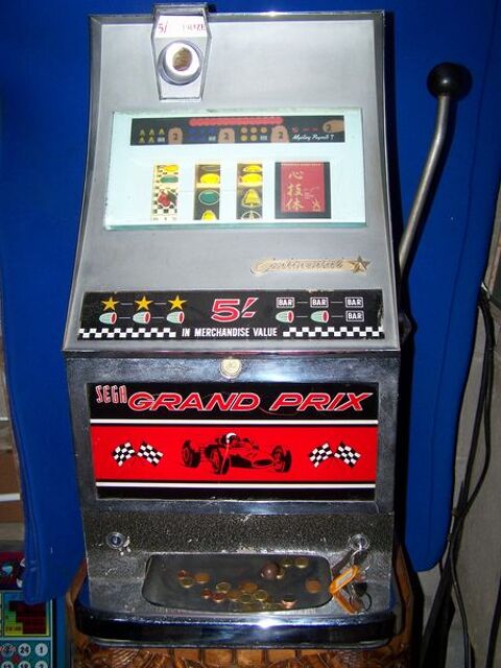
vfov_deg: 49.0
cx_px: 250
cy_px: 334
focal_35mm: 38
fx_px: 733
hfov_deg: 37.7
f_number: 2.8
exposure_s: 1/60
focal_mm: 6.3
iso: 80
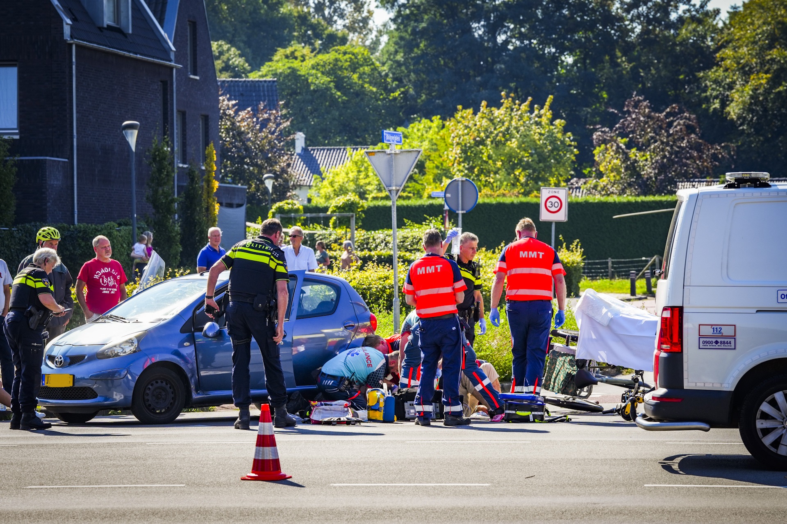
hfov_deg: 16.1
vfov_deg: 10.8
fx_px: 2776
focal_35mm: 127
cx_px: 394
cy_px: 262
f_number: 6.3
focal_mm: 127
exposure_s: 1/640
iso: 250
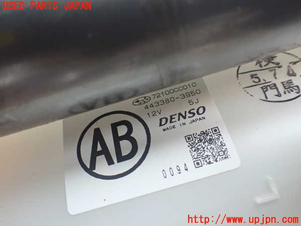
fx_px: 261
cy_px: 113
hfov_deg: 60.0
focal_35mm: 30
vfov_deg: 46.8
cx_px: 150
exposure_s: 1/80
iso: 800
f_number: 2.3
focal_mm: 5.4
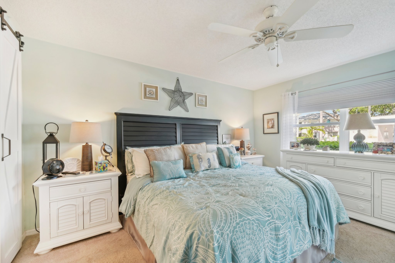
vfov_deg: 81.1
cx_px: 198
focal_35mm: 14
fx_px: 153
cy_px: 132
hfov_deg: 104.3
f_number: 8
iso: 400
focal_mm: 14
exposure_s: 1/15
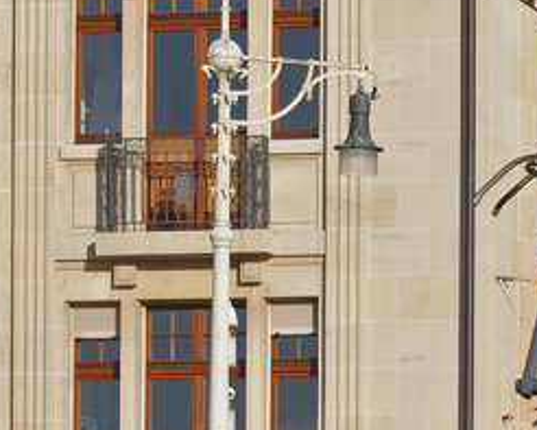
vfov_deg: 3.5
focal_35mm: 445
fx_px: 7080
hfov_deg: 4.3
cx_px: 797
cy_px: 835
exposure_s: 1/1000
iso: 200
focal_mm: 65
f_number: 7.1
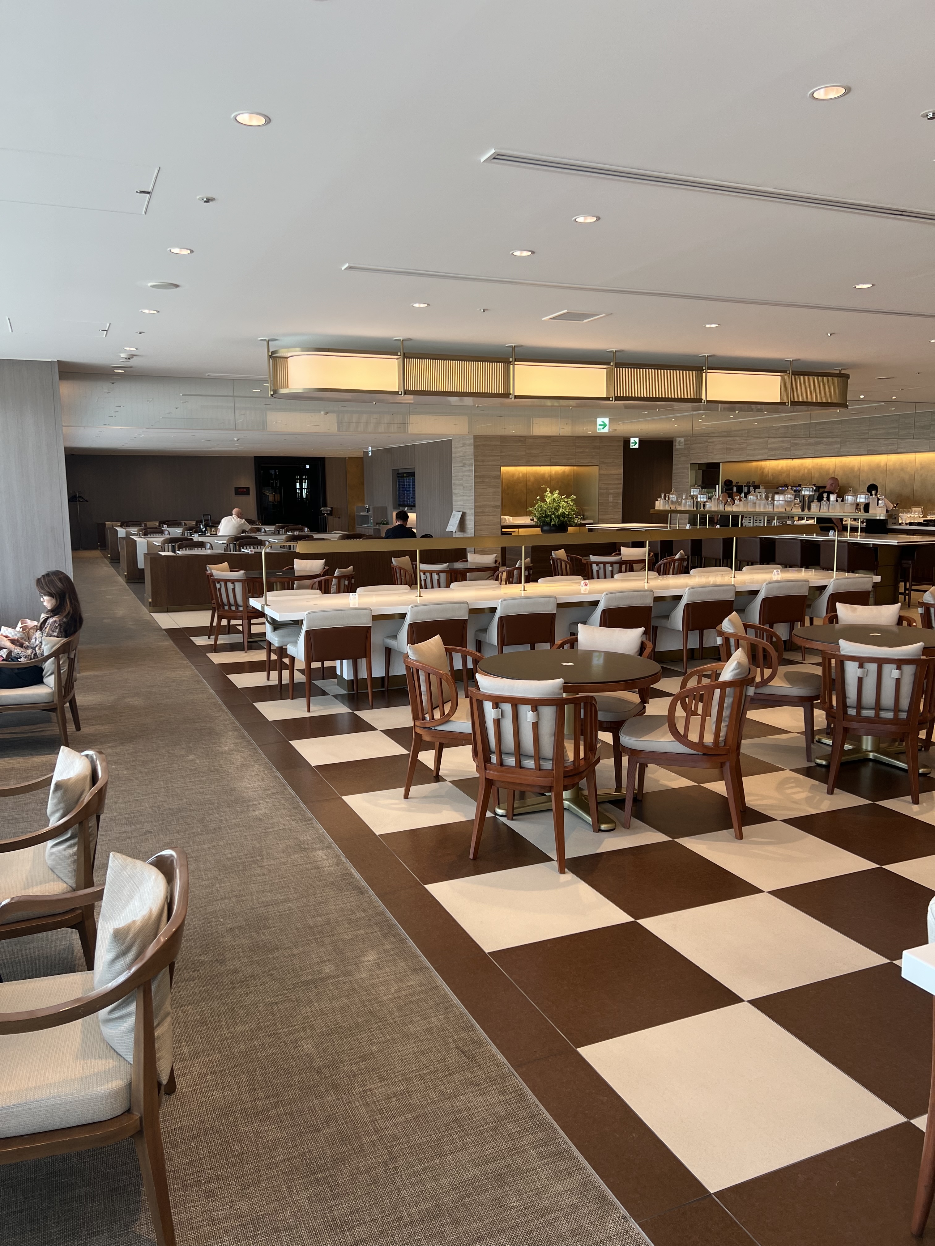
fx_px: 936
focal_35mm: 26
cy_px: 623
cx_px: 468
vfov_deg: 67.3
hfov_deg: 53.1
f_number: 1.5
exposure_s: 1/128
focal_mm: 5.7
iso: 32
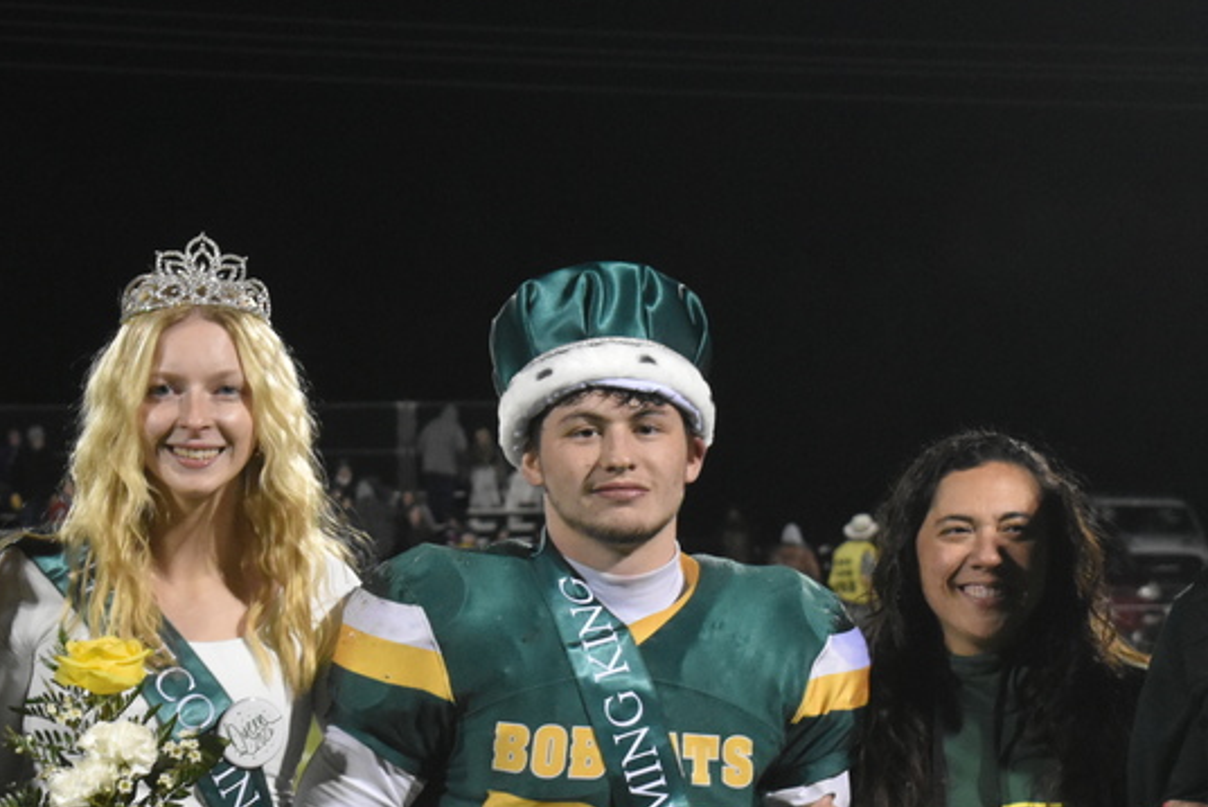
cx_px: 595
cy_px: 628
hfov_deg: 13.8
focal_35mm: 149
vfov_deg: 9.2
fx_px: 5002
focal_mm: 52
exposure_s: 1/80
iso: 3200
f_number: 5.6
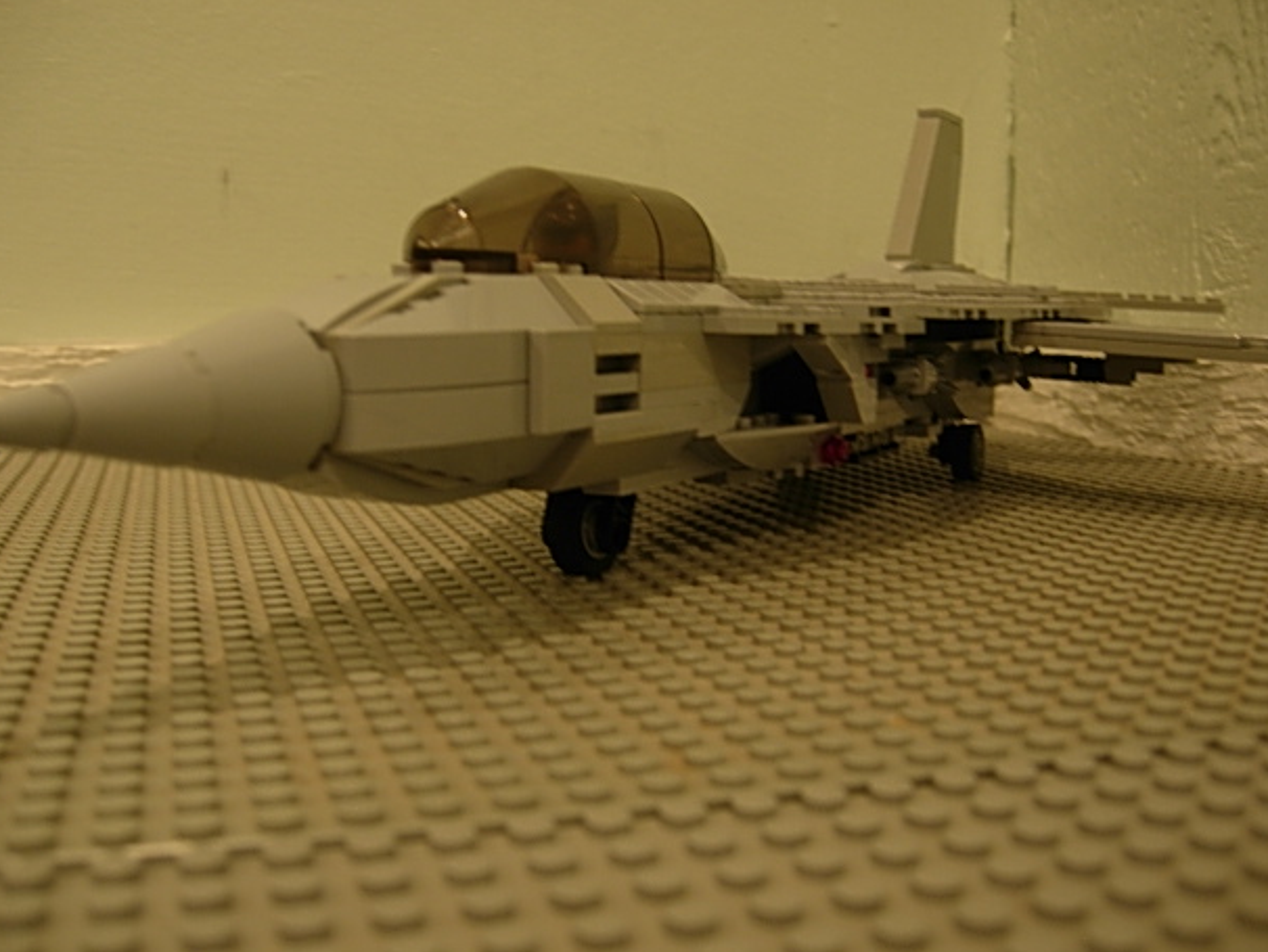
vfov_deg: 37.7
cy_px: 462
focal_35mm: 38
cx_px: 642
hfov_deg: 49.0
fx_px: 1393
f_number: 2.7
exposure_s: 1/4
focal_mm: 7.5
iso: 77
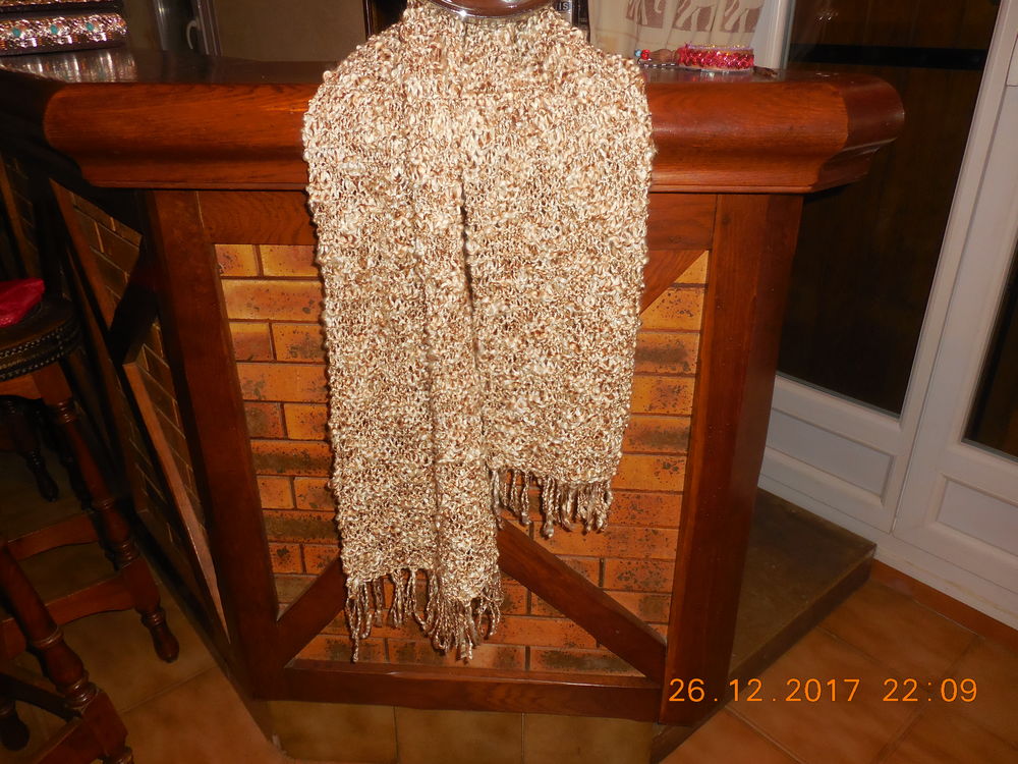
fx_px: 735
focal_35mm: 25
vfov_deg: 54.9
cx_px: 509
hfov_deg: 69.4
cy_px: 382
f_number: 3.7
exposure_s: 1/25
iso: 200
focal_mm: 4.5
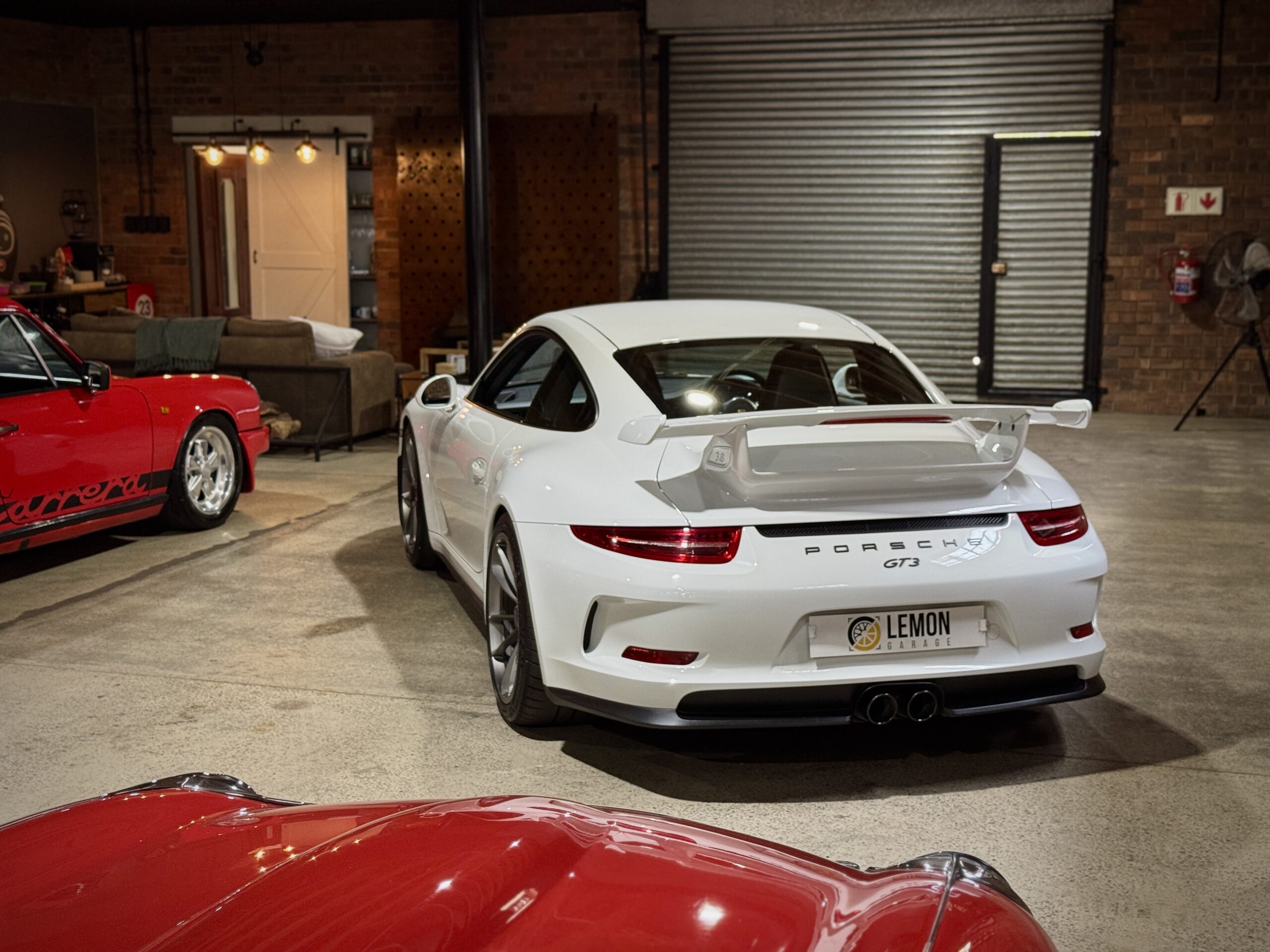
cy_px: 476
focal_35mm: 48
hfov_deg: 39.7
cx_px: 635
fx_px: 1761
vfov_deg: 30.3
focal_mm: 6.76
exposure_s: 1/50
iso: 80
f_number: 1.78
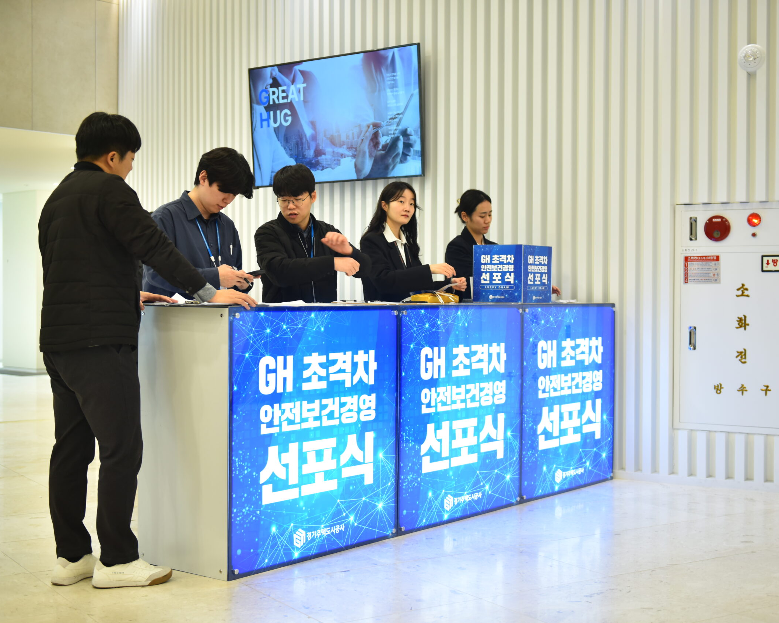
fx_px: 1153
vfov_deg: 30.3
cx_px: 410
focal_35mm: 50
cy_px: 309
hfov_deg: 37.3
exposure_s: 1/125
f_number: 2.8
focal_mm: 44
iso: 800
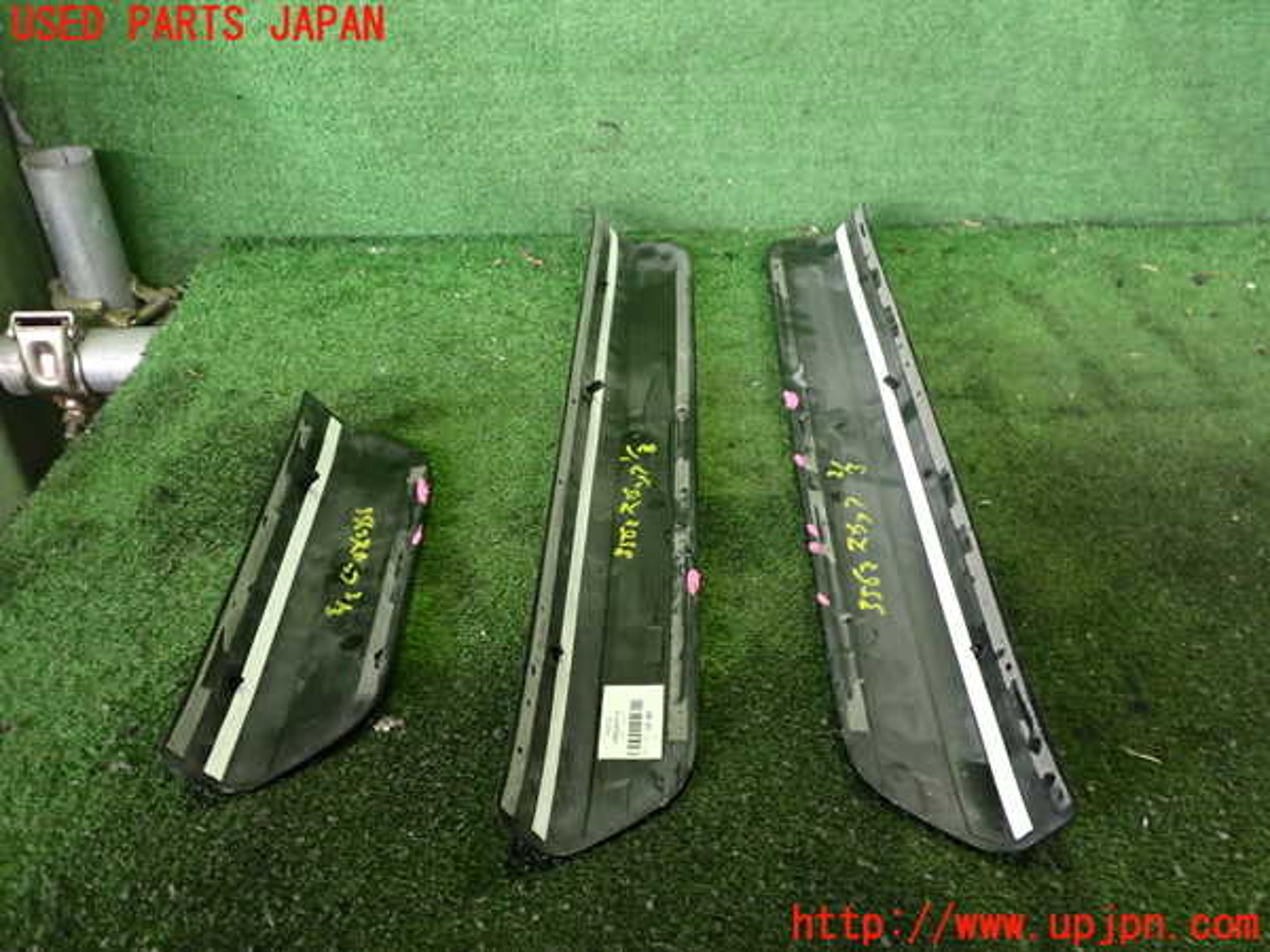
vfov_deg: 46.8
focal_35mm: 30
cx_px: 635
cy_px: 476
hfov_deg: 60.0
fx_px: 1101
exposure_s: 1/60
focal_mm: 5.4
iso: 800
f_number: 2.3
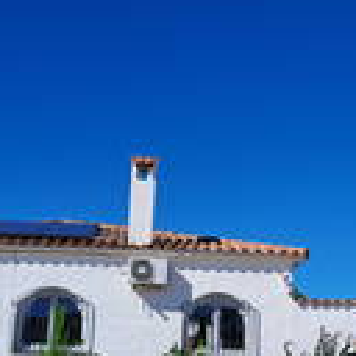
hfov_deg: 27.6
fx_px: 721
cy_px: 225
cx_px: 231
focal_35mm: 62
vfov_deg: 27.6
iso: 32
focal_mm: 4.65
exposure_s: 1/2653
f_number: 1.8
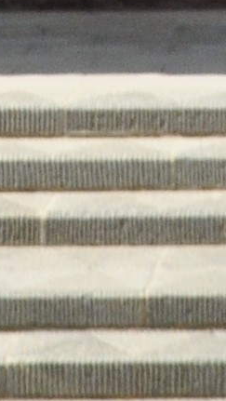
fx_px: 4977
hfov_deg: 2.6
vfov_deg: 4.5
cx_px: 628
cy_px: -741
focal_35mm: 468
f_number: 5.6
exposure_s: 1/1250
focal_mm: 30
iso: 500
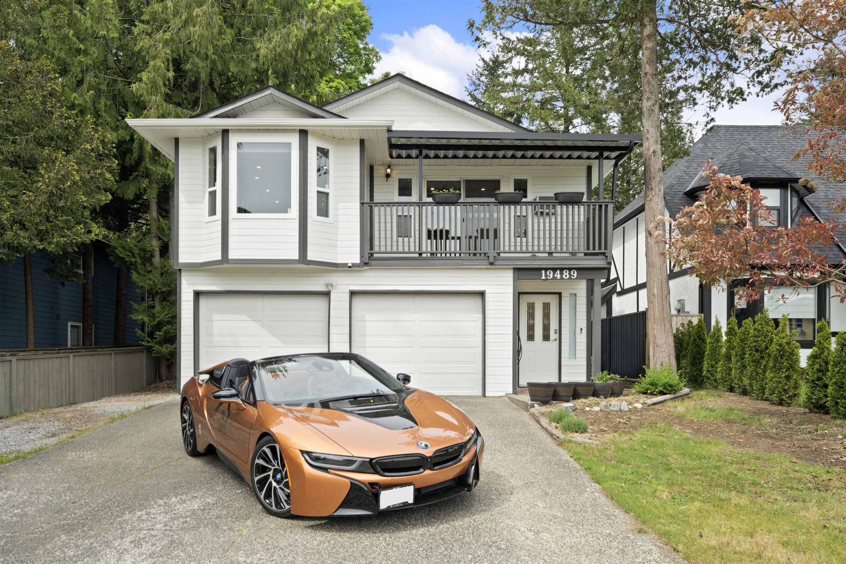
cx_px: 423
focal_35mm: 23
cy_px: 282
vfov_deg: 55.1
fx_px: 540
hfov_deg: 76.1
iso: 400
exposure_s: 1/200
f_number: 8
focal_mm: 23
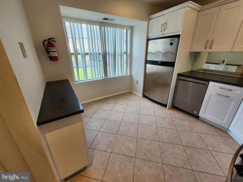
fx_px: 91
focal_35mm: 13
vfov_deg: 89.9
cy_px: 91
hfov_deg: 106.2
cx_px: 122
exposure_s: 1/60
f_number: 2.2
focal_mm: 2.2
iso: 50
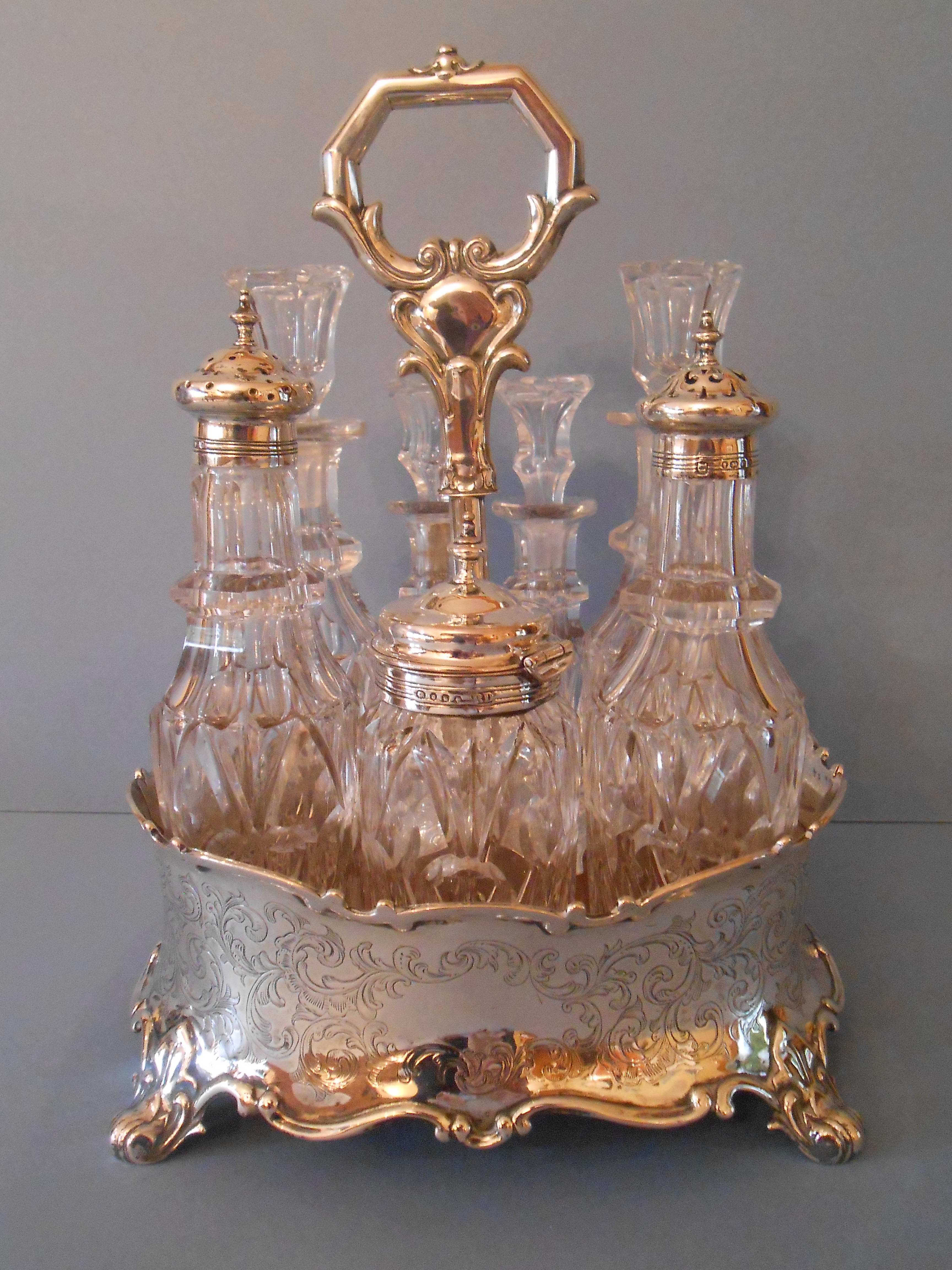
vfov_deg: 54.0
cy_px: 635
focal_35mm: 34
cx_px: 476
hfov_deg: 41.8
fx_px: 1247
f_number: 3.9
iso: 800
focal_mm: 6
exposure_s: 1/15
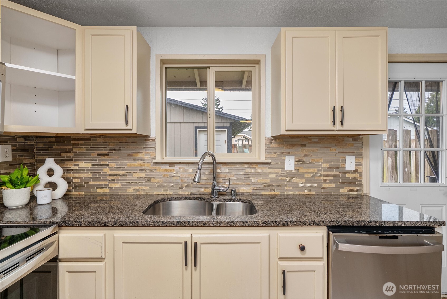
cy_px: 150
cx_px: 224
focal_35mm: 16
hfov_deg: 96.7
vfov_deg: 73.8
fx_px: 199
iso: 1000
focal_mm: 16
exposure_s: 1/4
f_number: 7.1
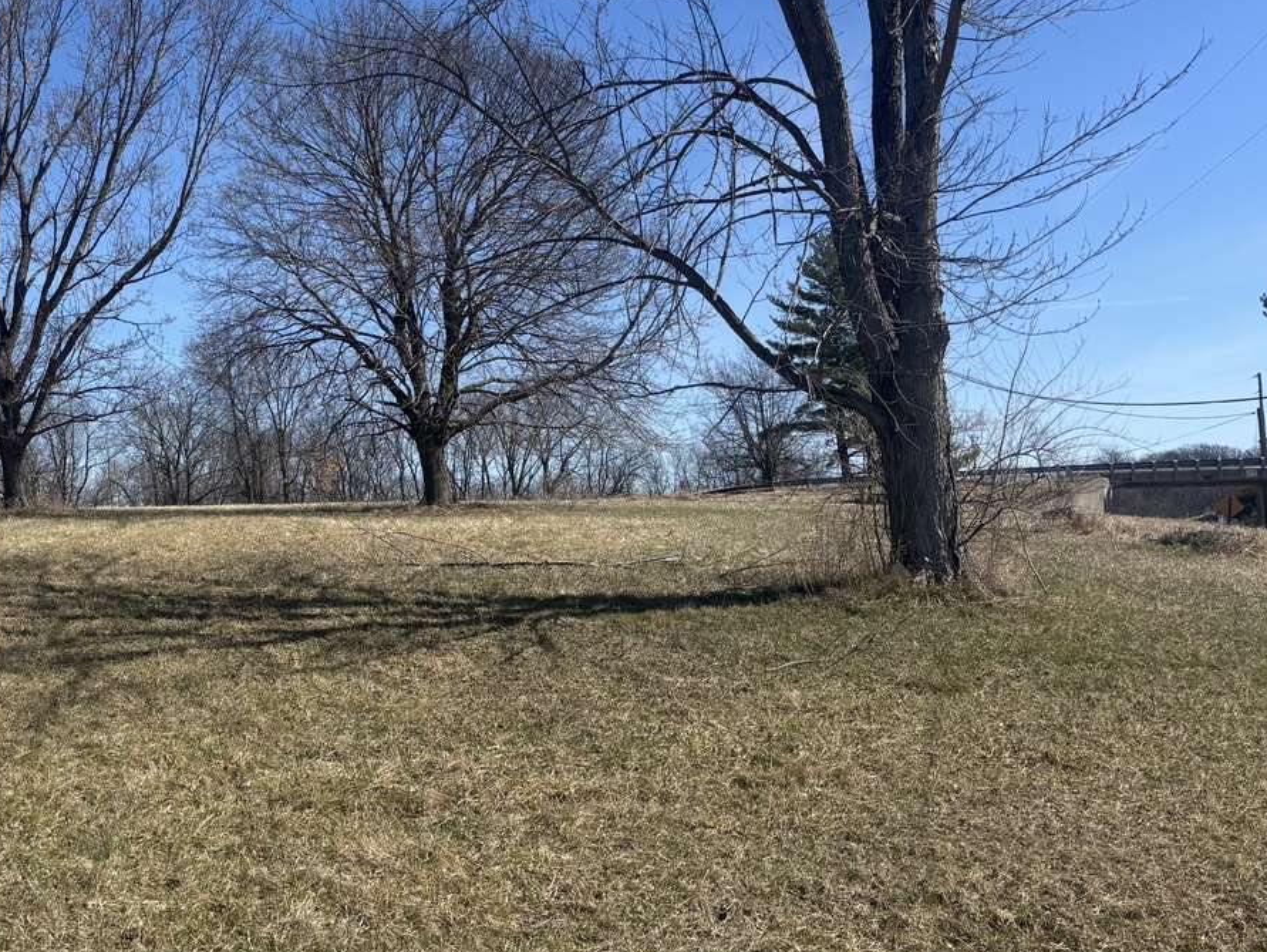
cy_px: 420
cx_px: 279
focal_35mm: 42
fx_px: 1538
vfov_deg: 34.3
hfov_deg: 43.0
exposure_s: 1/3534
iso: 50
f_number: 1.6
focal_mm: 5.96
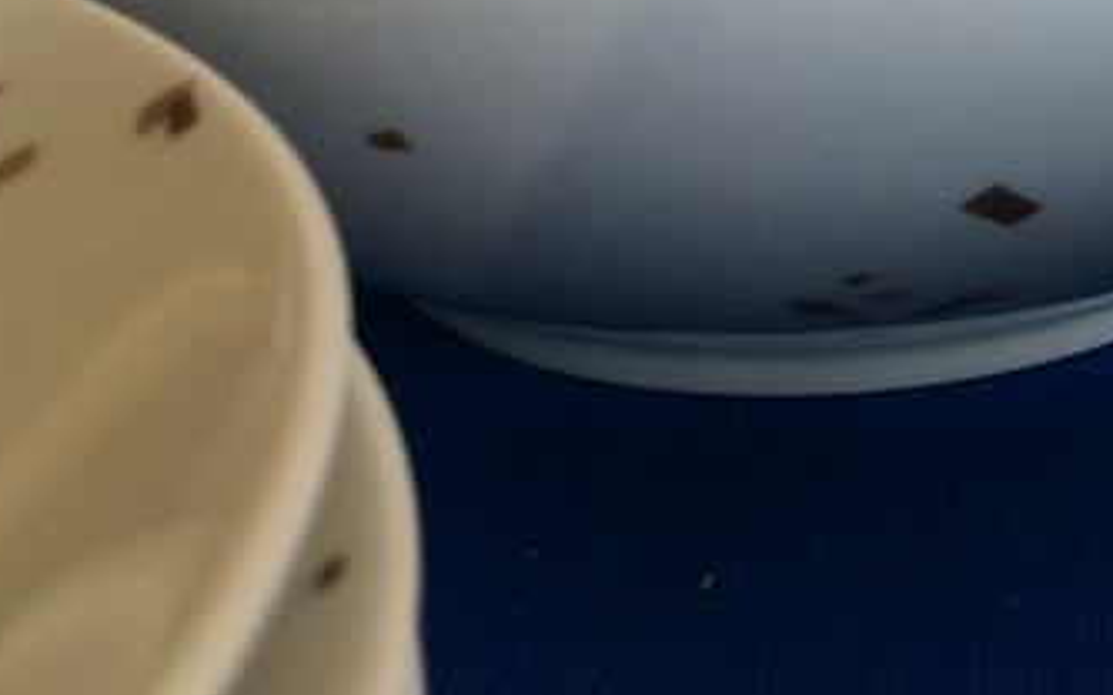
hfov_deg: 22.6
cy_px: 5
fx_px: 2517
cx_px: 1400
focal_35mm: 83
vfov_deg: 15.4
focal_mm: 4.15
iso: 40
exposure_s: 1/60
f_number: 2.2
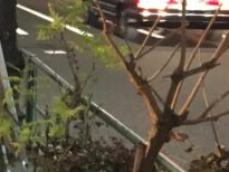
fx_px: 960
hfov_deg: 11.5
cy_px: -41
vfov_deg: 10.1
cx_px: -296
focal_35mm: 145
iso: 400
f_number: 2.2
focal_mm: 4.15
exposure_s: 1/15
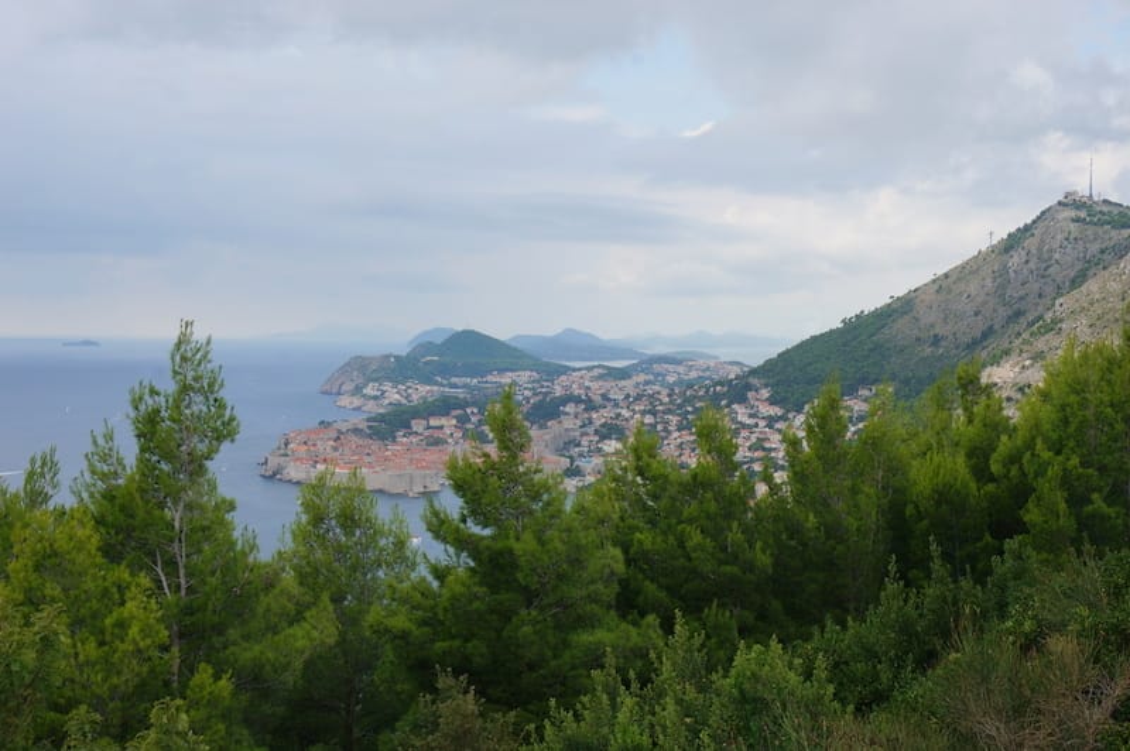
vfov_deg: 26.4
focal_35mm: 51
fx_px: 1599
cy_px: 376
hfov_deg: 38.9
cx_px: 565
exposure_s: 1/100
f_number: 13
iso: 100
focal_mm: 34
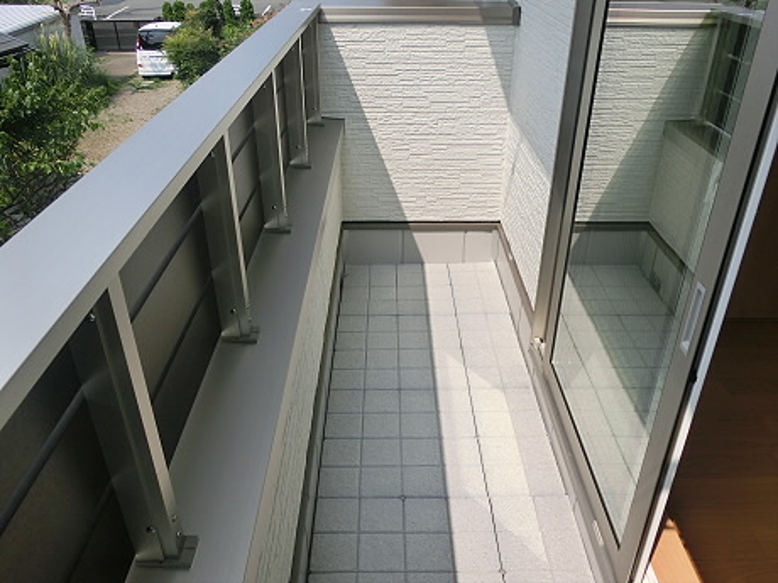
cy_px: 292
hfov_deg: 61.7
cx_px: 389
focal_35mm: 29
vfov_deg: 48.2
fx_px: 652
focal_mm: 5.2
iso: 80
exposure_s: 1/320
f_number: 7.4
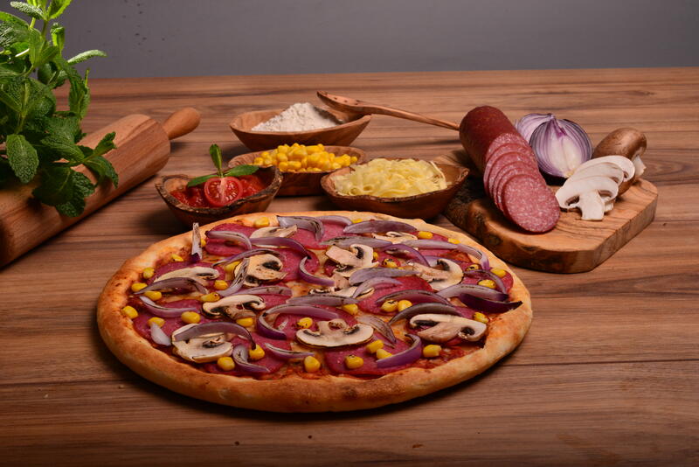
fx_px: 971
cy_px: 234
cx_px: 350
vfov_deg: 27.0
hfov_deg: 39.6
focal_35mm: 50
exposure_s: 1/250
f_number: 16
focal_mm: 50
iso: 1000
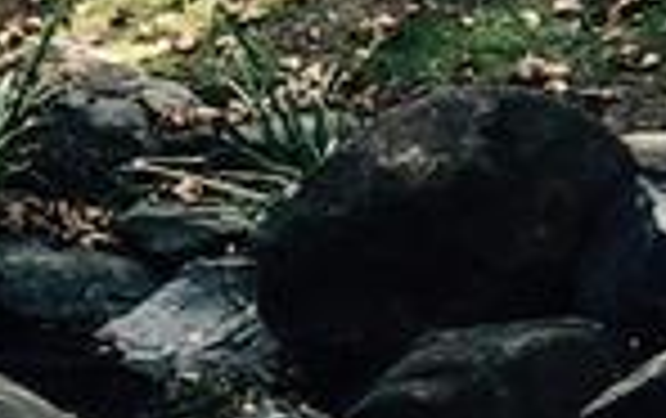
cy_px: -108
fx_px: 5781
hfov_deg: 6.0
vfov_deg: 4.1
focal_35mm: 318
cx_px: -1472
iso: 32
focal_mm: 4.15
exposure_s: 1/194
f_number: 2.2
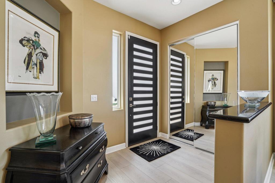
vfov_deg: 73.7
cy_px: 92
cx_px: 138
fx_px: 122
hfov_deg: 96.8
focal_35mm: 16
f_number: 8
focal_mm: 16
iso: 400
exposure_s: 1/25
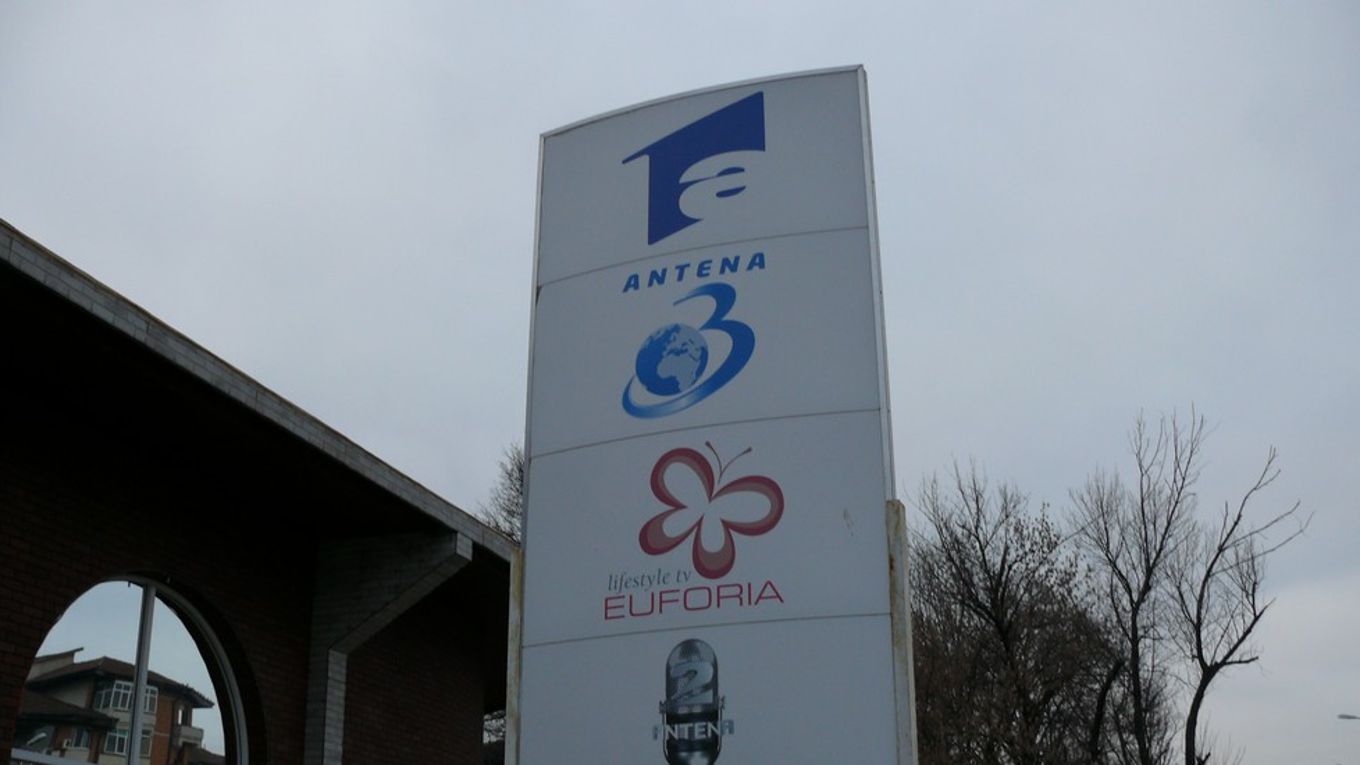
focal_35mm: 39
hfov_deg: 51.6
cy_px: 433
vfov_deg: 30.4
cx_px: 690
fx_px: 1406
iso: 100
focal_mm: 7.4
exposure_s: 1/80
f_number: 2.8
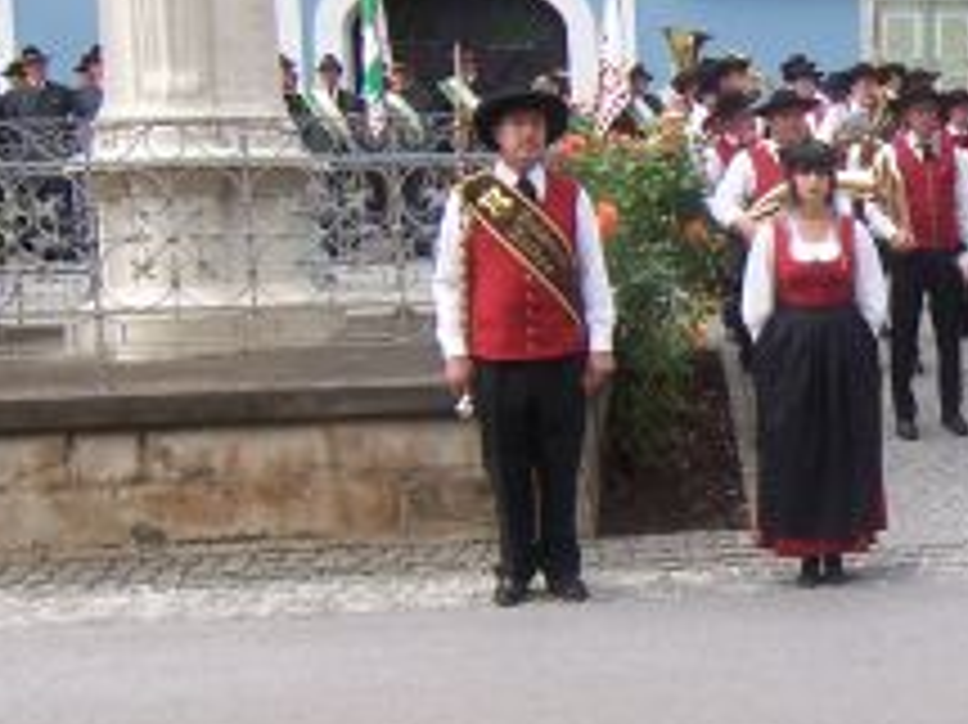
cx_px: 1042
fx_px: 1593
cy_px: 360
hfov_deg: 30.5
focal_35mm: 57
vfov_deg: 25.6
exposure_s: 1/320
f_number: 2.8
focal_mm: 3.8
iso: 64
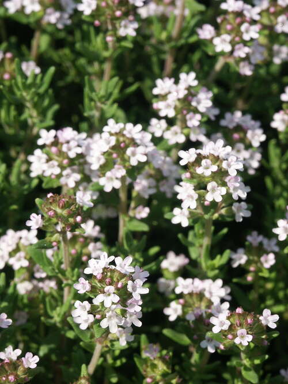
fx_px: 2208
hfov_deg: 7.5
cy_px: 192
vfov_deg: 9.9
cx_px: 144
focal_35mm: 199
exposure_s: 1/250
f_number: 8
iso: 100
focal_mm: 50.48
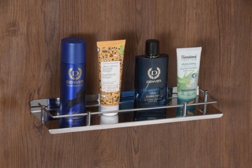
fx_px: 1260
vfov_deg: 7.6
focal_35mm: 180
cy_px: 84
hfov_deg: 11.4
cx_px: 126
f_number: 13
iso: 160
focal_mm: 120
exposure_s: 1/25
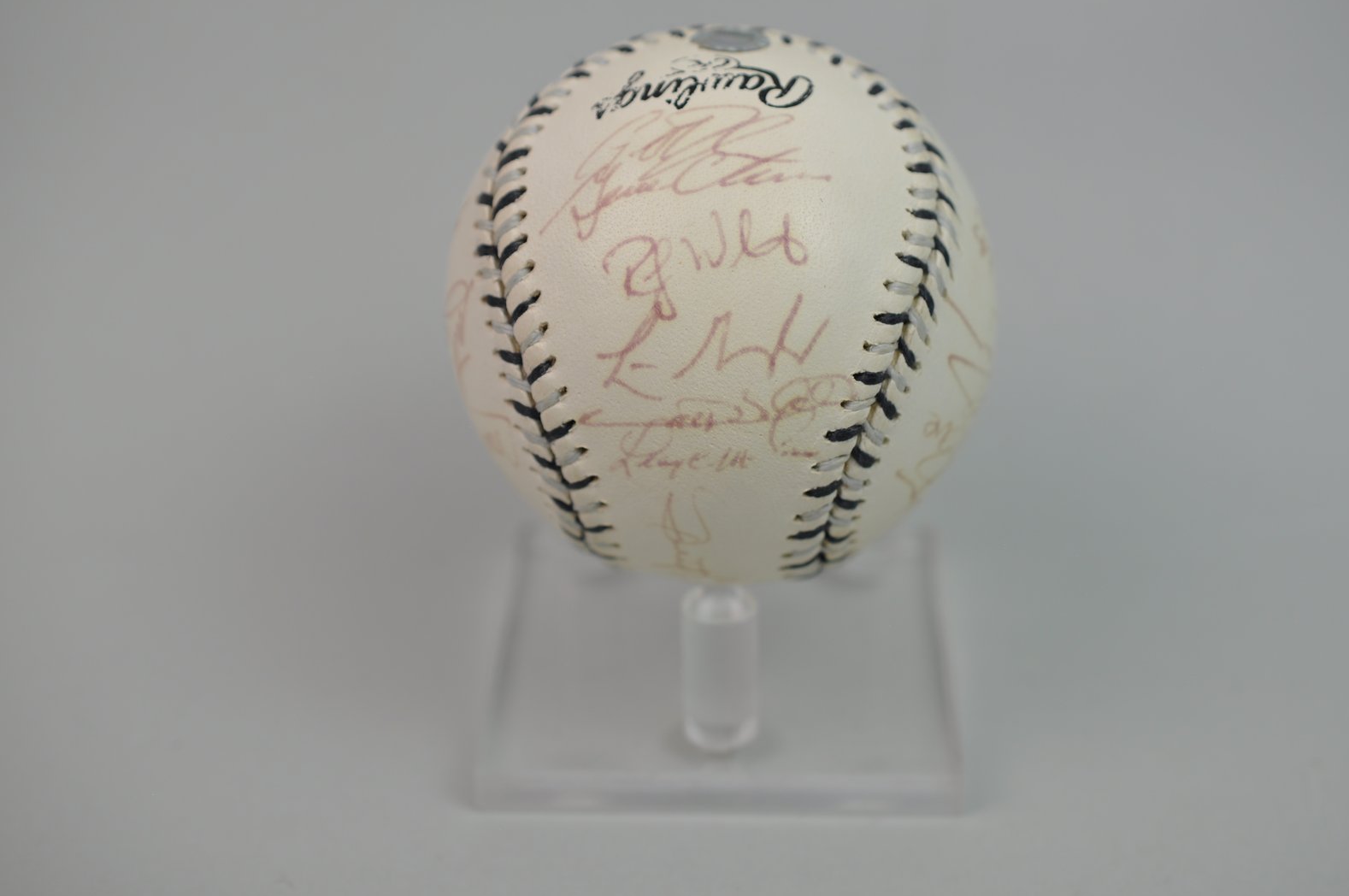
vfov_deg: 20.9
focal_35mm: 65
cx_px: 703
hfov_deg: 31.0
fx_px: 2433
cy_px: 413
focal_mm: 40
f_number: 4.5
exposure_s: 1/80
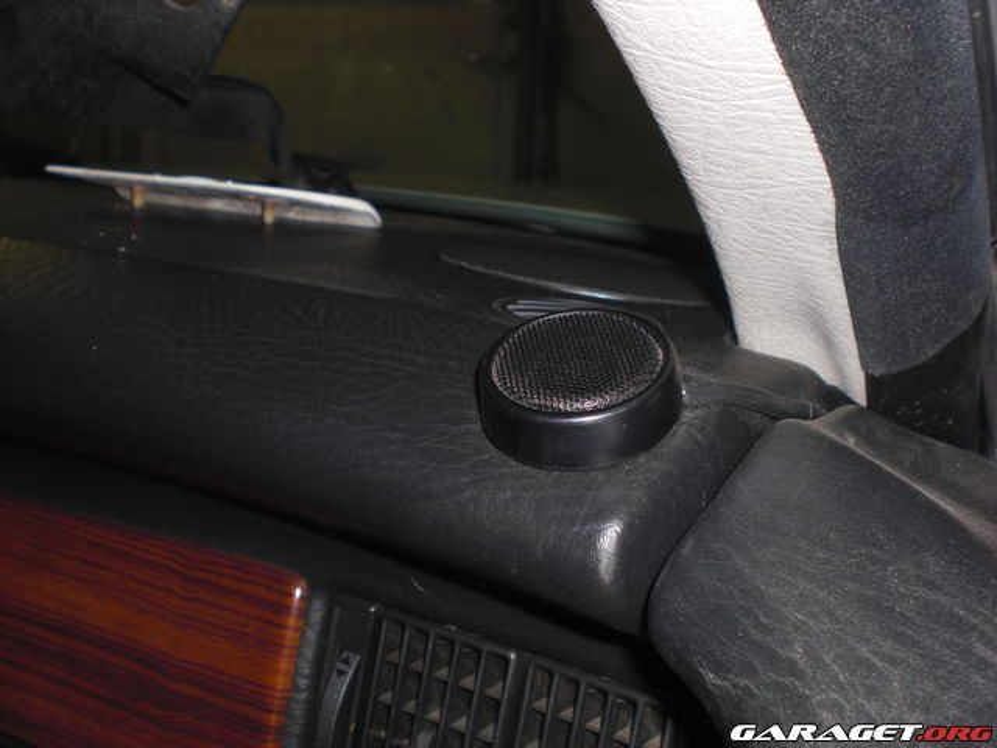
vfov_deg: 37.7
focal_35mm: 38
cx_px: 498
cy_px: 374
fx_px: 1094
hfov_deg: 49.0
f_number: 3.1
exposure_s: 1/60
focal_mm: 6.3
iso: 64
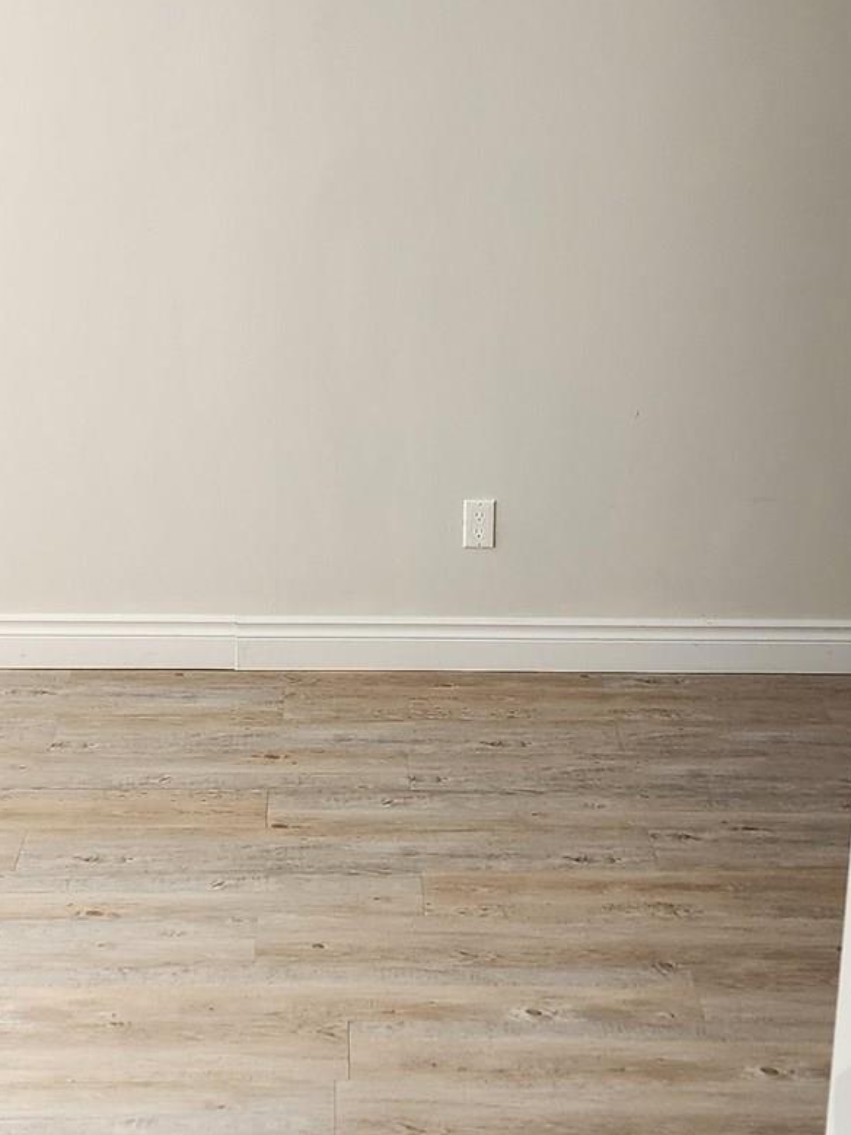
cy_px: 578
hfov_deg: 21.6
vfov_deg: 28.6
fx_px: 2230
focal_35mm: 68
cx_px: 462
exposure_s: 1/120
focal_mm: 6.4
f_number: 1.8
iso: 250
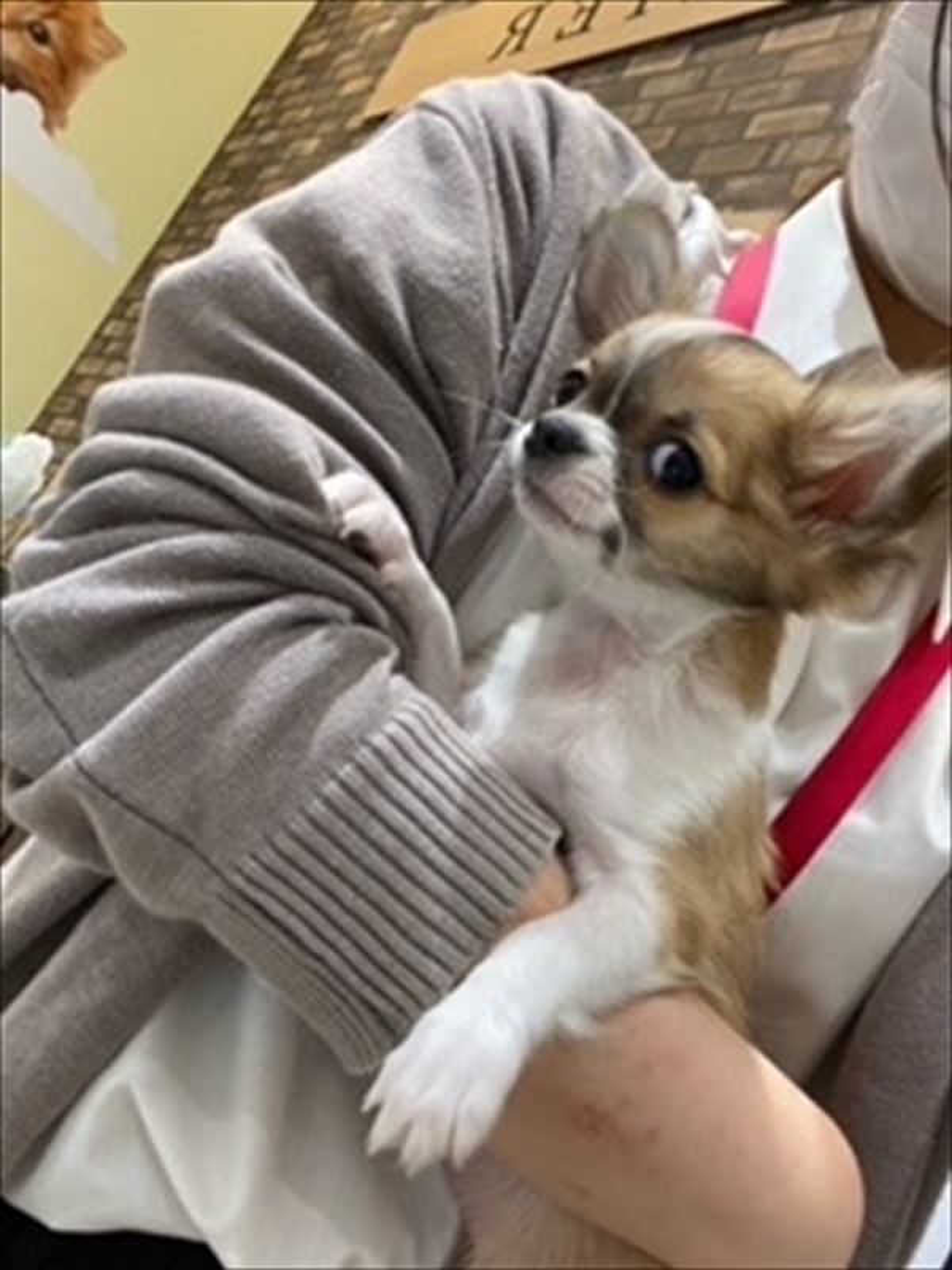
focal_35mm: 30
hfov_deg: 46.8
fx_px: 1100
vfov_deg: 60.0
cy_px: 635
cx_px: 476
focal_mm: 2.71
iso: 160
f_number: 2.2
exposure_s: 1/60
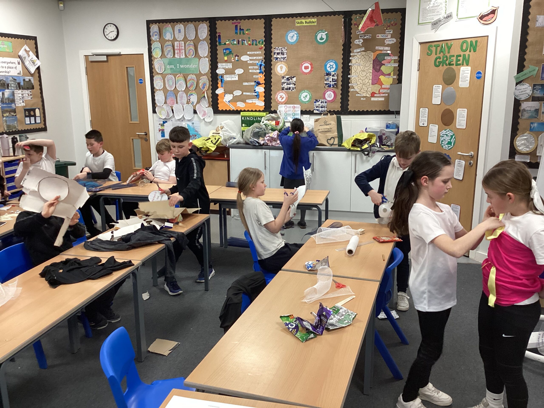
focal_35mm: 31
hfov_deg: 58.4
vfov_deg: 45.4
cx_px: 272
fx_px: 487
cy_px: 204
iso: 200
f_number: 2.4
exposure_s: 1/60
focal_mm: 3.3
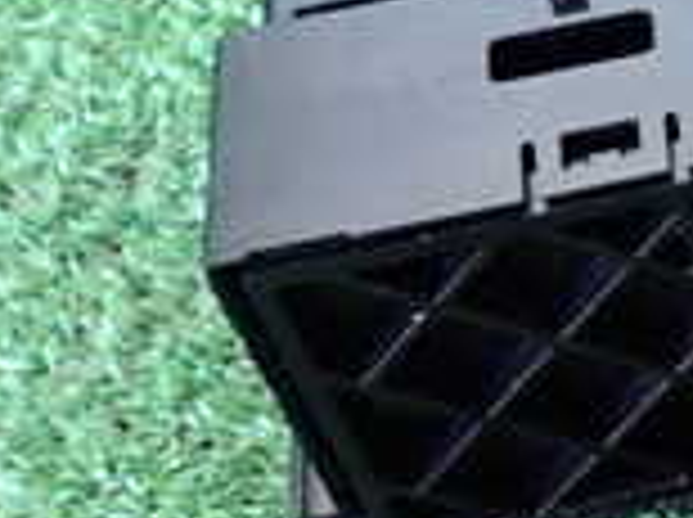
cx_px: 1328
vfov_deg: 12.5
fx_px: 2339
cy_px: 9
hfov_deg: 14.4
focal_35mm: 117
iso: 640
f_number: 2.3
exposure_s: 1/30
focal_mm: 5.4
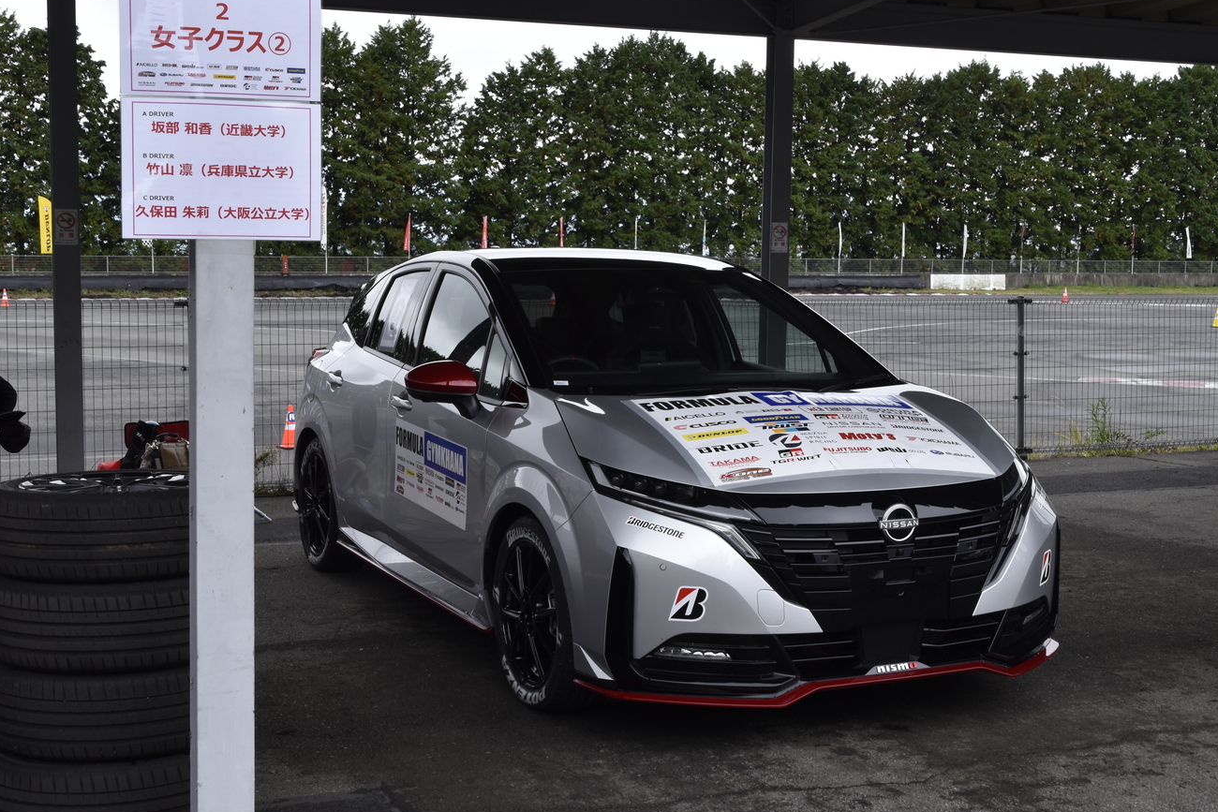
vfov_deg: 29.8
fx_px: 1523
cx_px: 640
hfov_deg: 43.6
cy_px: 349
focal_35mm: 45
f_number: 10
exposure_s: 1/40
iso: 160
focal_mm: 26
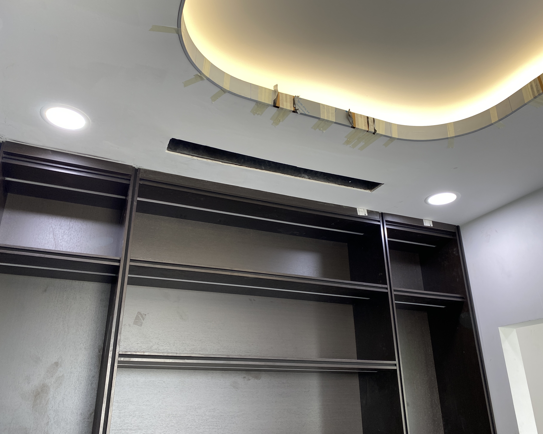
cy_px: 220
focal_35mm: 28
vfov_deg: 51.5
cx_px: 279
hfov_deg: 62.2
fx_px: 450
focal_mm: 4.25
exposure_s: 1/100
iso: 80
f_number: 1.8
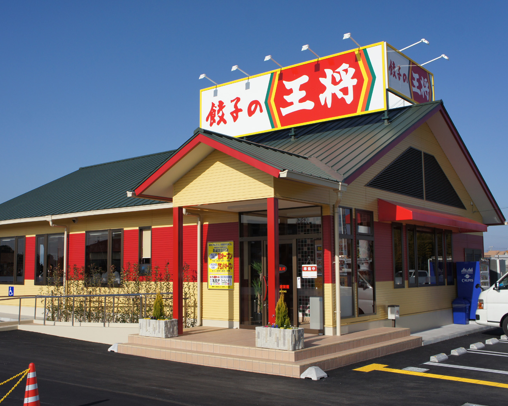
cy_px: 204
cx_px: 218
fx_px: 571
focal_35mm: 38
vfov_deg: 39.2
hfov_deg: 47.8
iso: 200
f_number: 8
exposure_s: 1/800
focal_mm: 22
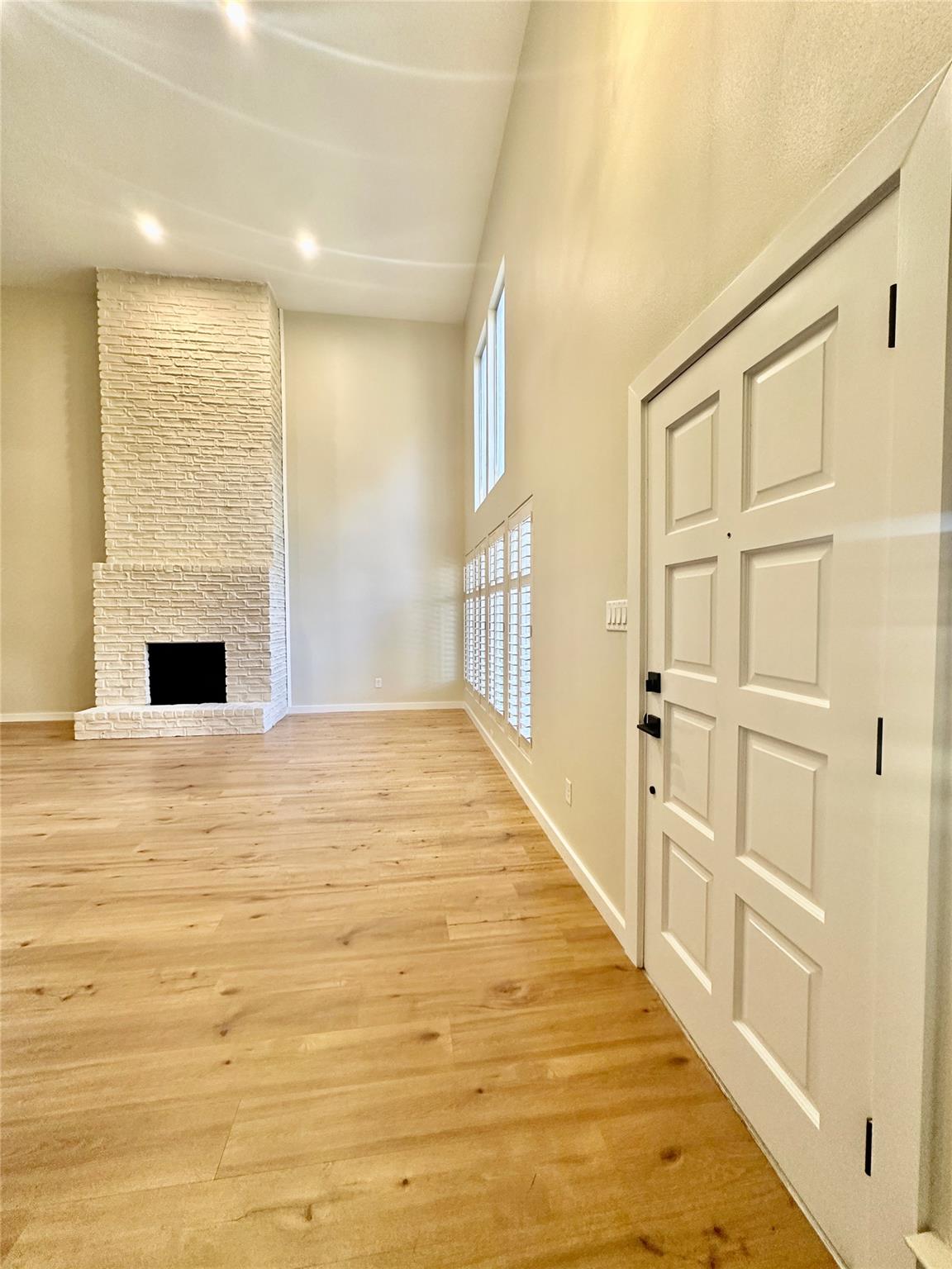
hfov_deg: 85.7
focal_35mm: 14
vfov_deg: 102.1
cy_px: 634
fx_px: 513
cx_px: 476
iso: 200
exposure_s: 1/60
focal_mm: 2.22
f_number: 2.2
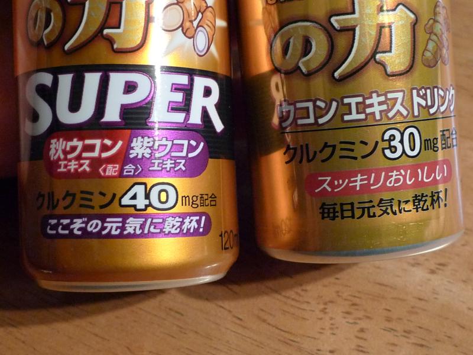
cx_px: 236
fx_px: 779
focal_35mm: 57
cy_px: 178
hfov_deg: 33.8
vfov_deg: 25.7
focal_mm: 6.8
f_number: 2.8
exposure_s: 1/30
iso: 400
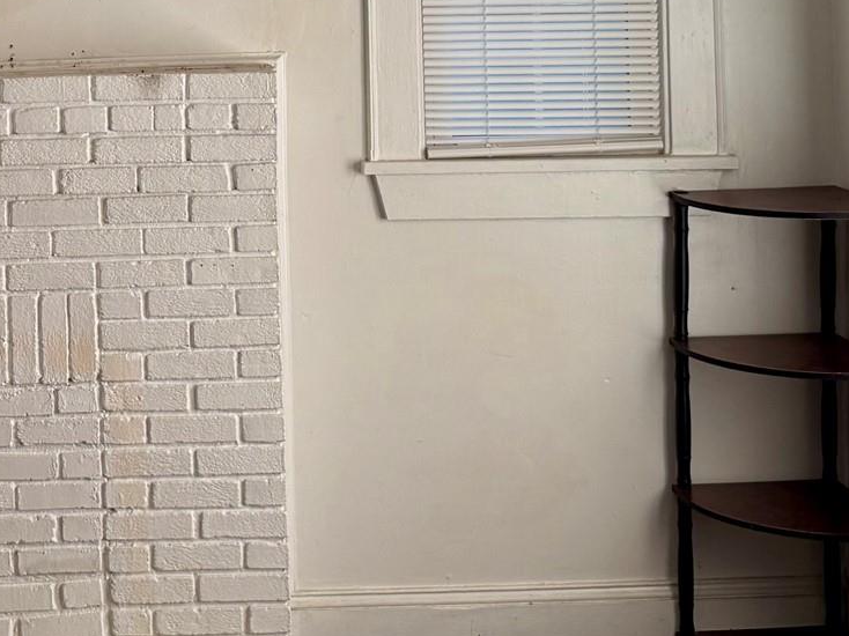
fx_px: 1643
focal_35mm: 67
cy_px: -35
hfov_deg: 28.3
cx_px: 156
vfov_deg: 21.0
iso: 100
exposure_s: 1/314
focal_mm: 6.76
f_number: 1.78
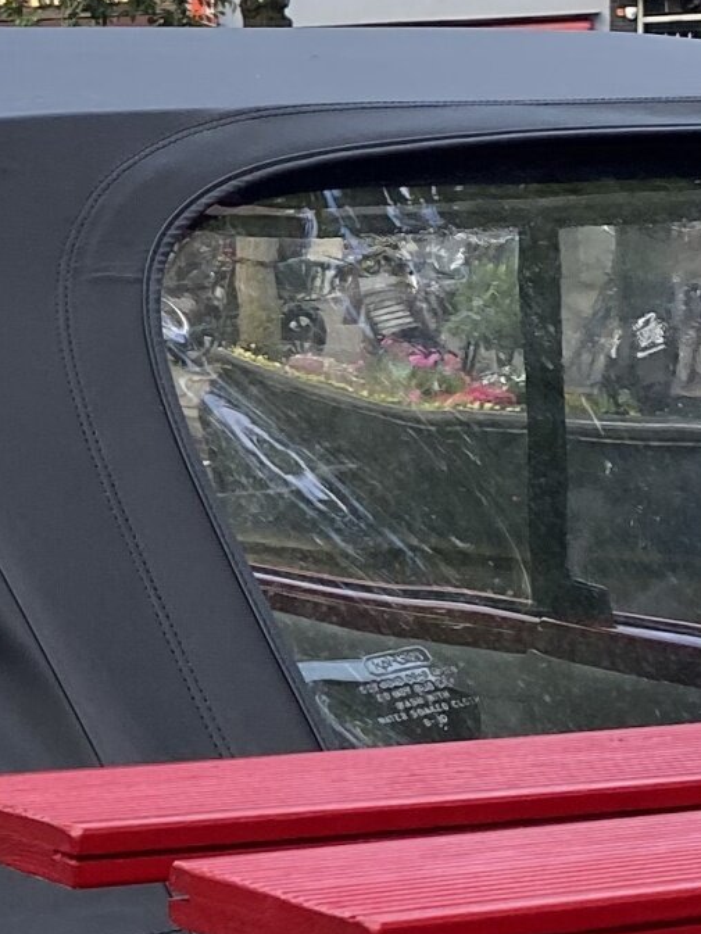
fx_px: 3023
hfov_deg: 12.0
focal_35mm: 112
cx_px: -613
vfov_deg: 17.6
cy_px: 397
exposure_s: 1/122
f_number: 1.8
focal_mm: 4.25
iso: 50
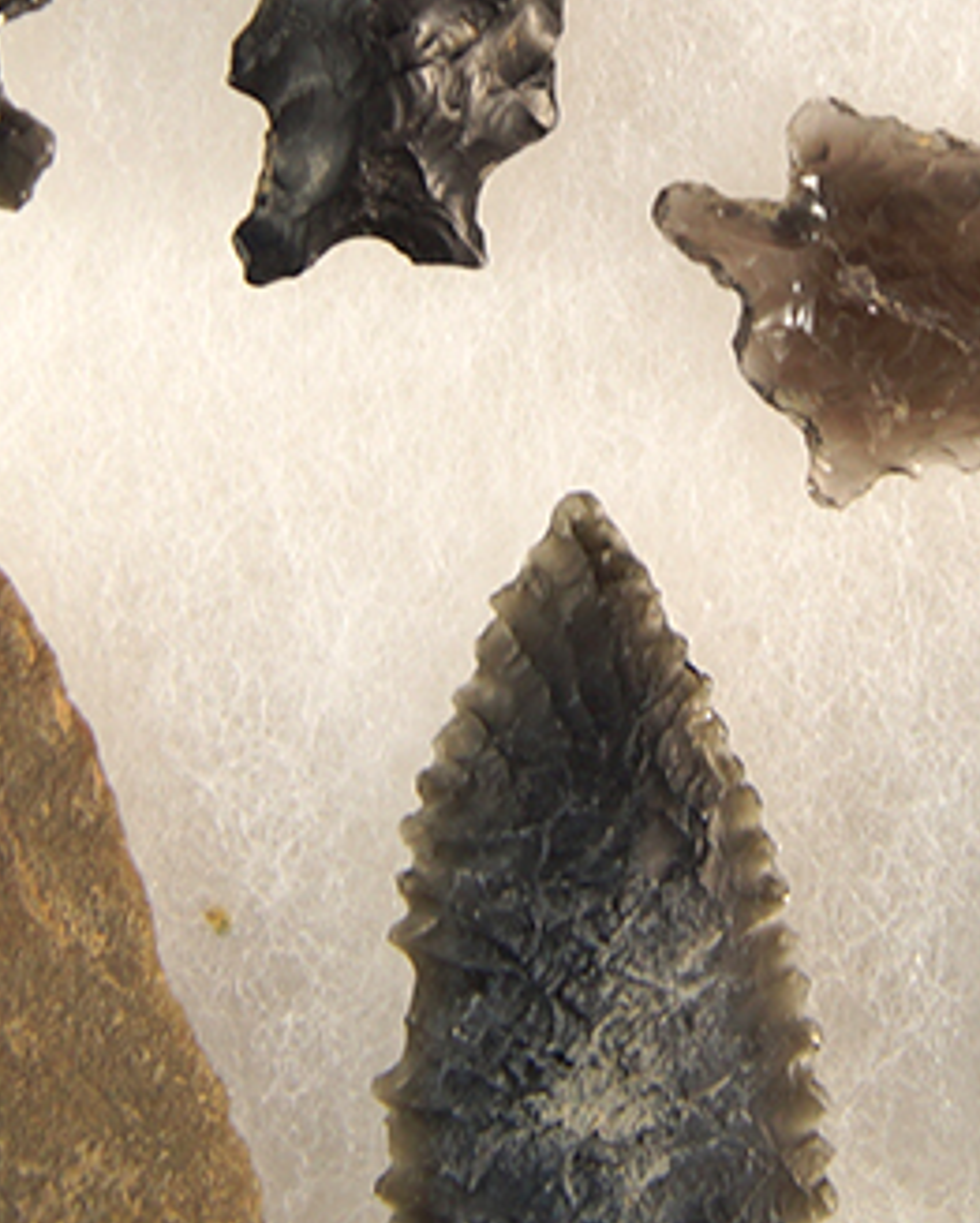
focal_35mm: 122
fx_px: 4419
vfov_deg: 15.5
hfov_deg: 12.6
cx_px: 587
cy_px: 41
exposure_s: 1/60
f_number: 4
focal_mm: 20
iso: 100
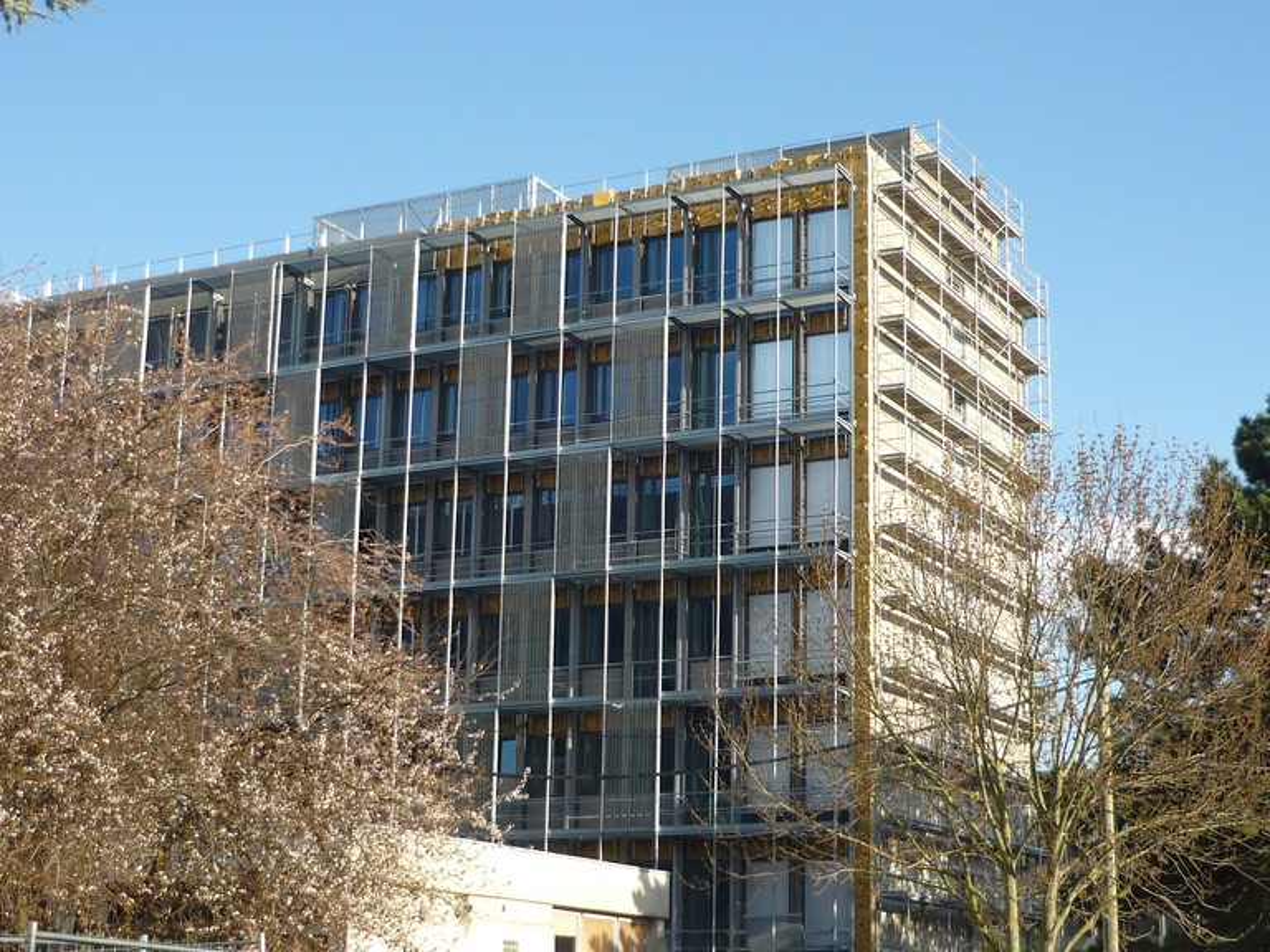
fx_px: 2055
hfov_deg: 34.3
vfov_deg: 26.1
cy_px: 476
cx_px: 635
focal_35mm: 56
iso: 100
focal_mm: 7.2
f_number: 3
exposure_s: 1/500
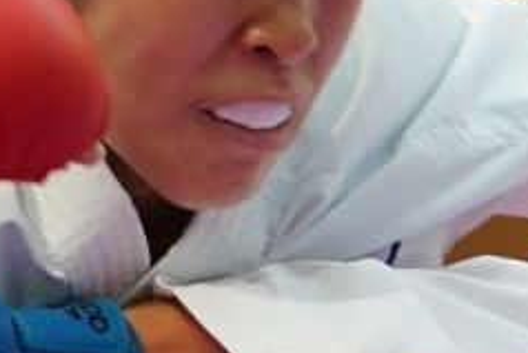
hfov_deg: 1.5
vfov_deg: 1.0
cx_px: 907
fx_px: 19973
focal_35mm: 1361
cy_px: 964
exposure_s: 1/1000
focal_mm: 120
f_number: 2.8
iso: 1600
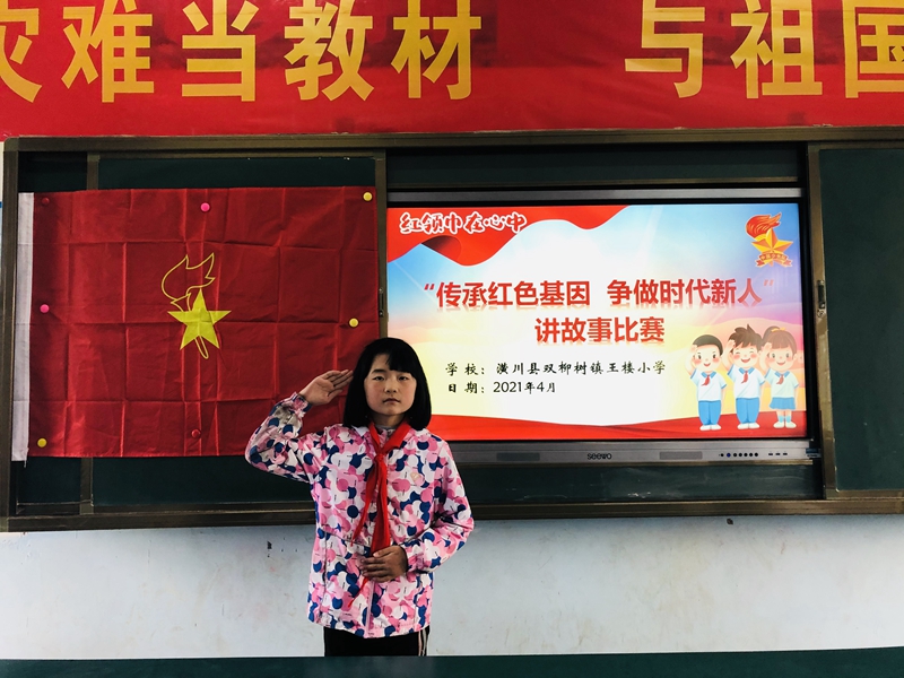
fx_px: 731
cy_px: 339
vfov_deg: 49.7
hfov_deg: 63.4
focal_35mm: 28
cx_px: 452
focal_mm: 3.99
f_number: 1.8
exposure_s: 1/30
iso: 40
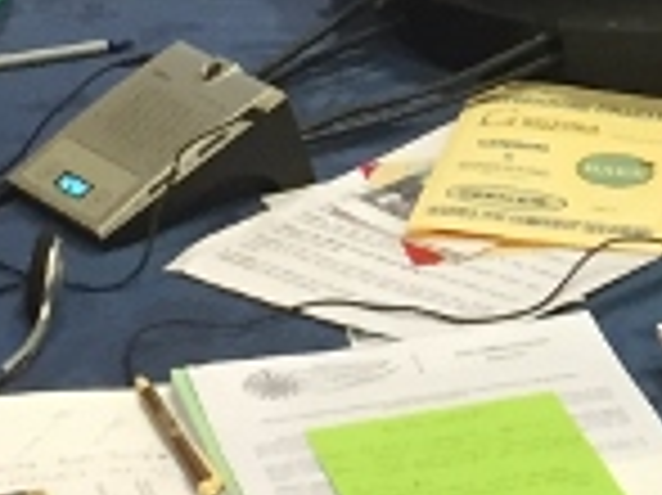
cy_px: -162
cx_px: 829
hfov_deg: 9.9
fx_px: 3764
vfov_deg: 7.4
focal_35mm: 197
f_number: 2.2
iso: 160
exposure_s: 1/33
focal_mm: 4.15
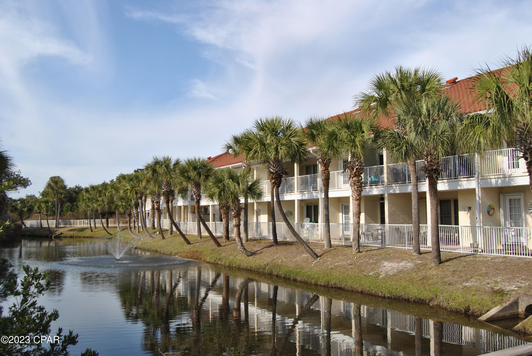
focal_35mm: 33
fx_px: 488
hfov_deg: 57.2
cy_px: 178
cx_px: 266
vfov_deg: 40.1
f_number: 8
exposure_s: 1/250
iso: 100
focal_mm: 22
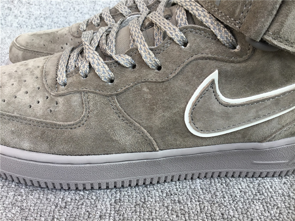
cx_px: 148
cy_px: 110
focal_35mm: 31
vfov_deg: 45.4
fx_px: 264
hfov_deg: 58.4
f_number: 2.4
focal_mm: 3.3
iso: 25
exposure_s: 1/111
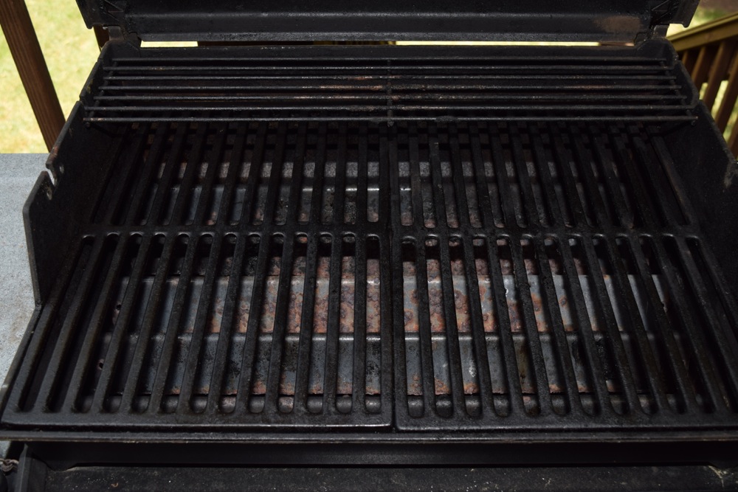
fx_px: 800
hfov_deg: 49.5
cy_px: 246
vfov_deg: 34.2
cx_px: 369
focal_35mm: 39
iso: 100
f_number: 5.6
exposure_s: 1/100
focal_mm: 26
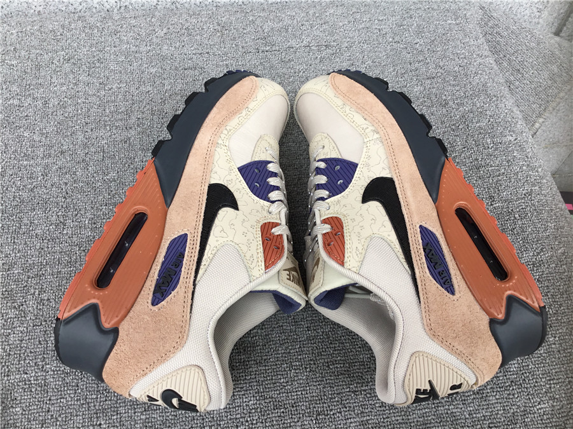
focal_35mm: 31
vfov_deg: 45.4
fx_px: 513
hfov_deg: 58.4
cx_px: 286
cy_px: 214
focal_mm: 3.3
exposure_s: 1/297
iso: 25
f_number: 2.4
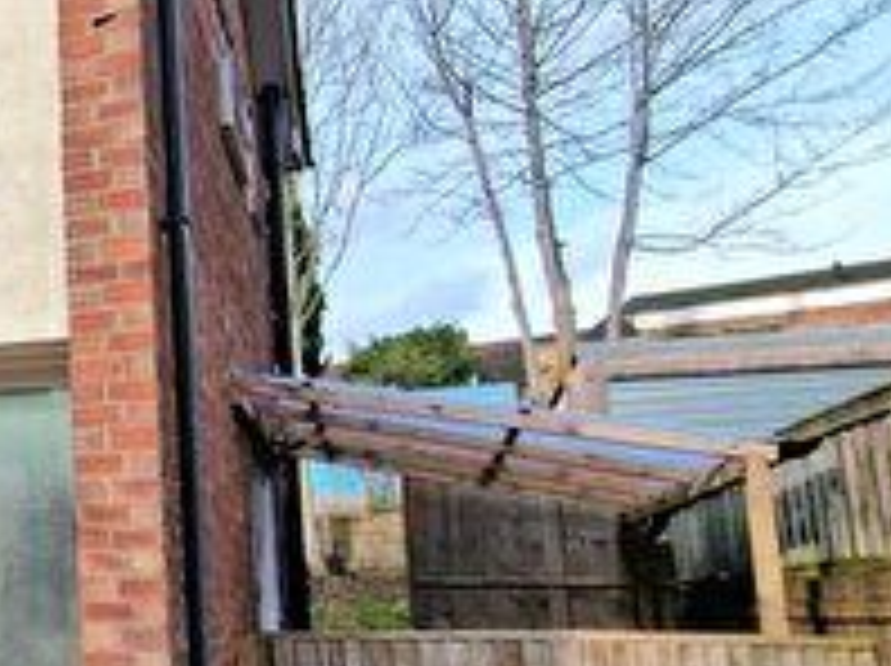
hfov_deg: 29.8
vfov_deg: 31.4
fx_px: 1183
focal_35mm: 46
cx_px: -356
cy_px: 380
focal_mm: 2.2
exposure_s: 1/1111
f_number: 2.2
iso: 50
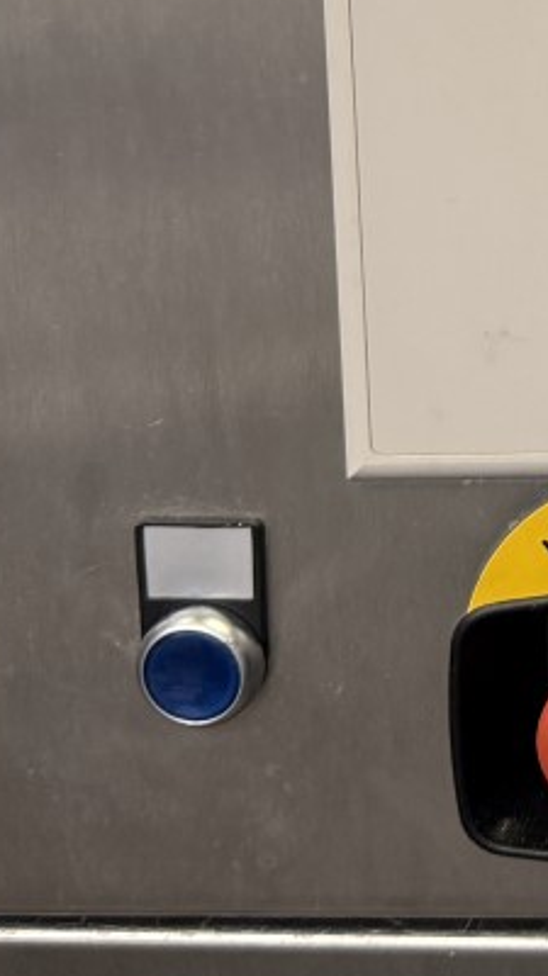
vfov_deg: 21.6
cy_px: -88
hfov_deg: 11.7
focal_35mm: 94
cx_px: 1059
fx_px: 2433
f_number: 1.78
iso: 200
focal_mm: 6.76
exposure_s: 1/100
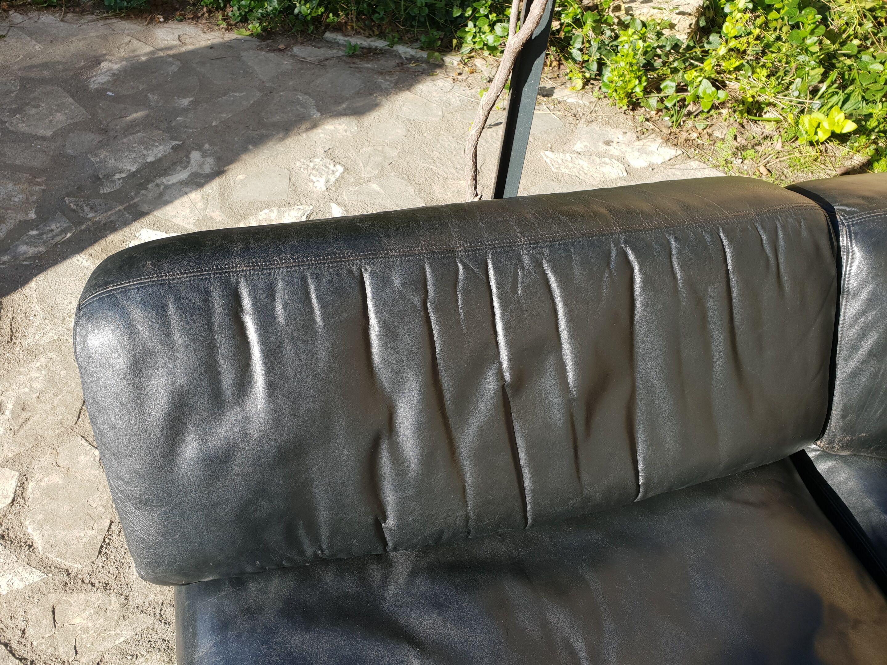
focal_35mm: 26
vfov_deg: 53.1
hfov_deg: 67.3
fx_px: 666
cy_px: 332
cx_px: 444
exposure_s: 1/445
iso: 50
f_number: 2.4
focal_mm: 4.3
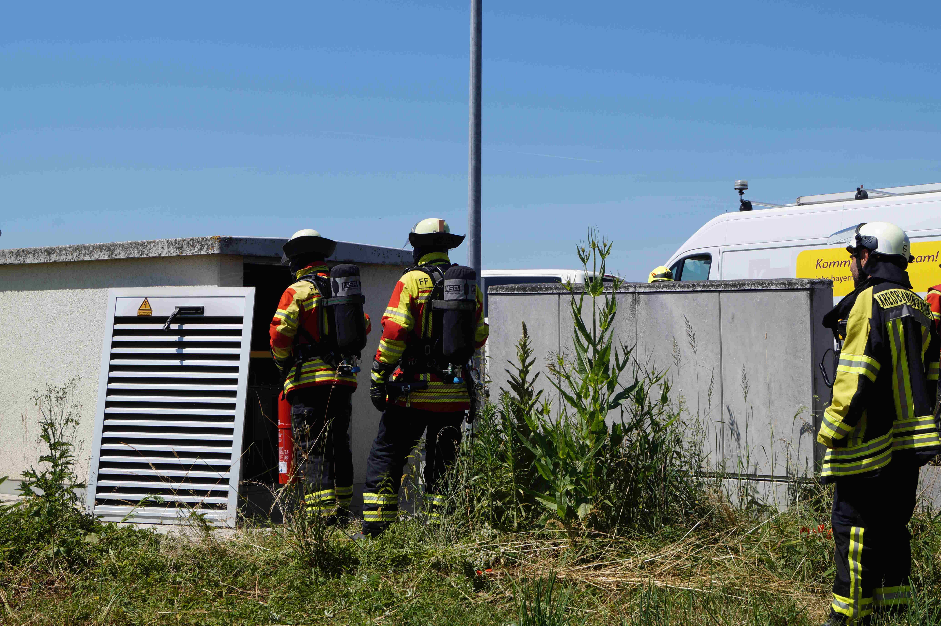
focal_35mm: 52
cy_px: 313
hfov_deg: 37.9
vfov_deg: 25.7
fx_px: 1372
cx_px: 470
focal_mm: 35
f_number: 11
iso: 100
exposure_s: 1/250
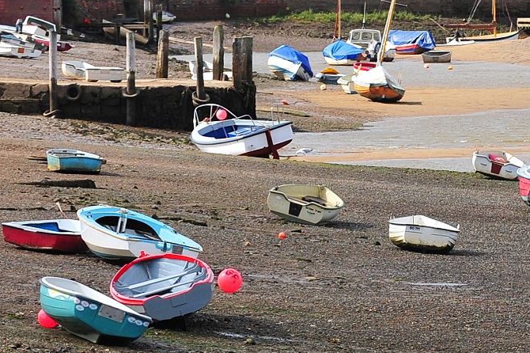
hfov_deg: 3.8
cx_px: 472
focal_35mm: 537
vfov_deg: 2.6
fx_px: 7902
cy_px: 167
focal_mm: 150
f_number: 9
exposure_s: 1/1000
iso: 500
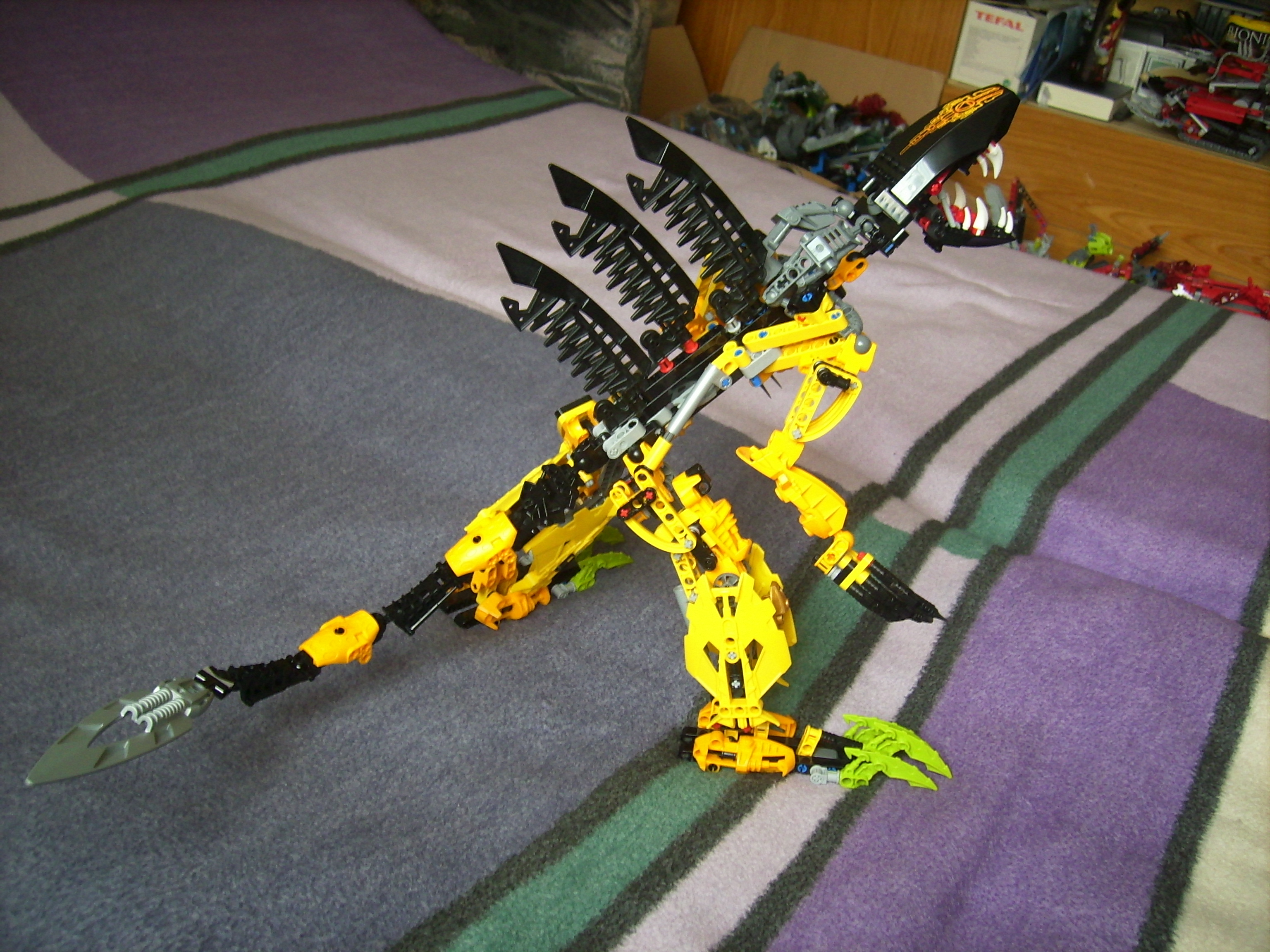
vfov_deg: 44.2
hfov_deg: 56.8
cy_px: 476
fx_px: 1174
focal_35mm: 32
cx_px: 635
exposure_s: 1/20
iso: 50
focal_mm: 5.99
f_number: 2.8
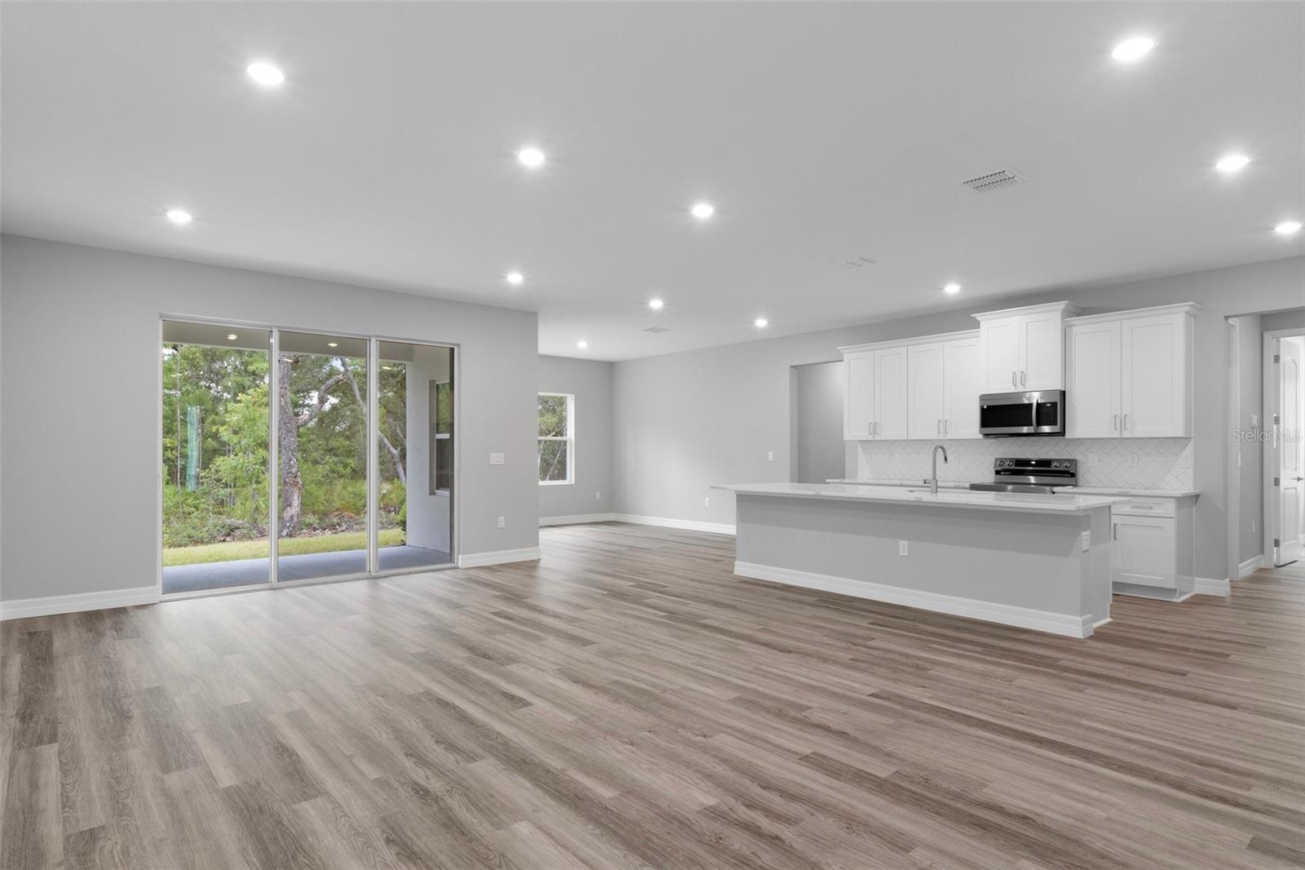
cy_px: 435
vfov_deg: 67.4
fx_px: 652
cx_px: 652
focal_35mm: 18
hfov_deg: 90.0
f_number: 8
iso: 320
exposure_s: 1/4
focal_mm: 12
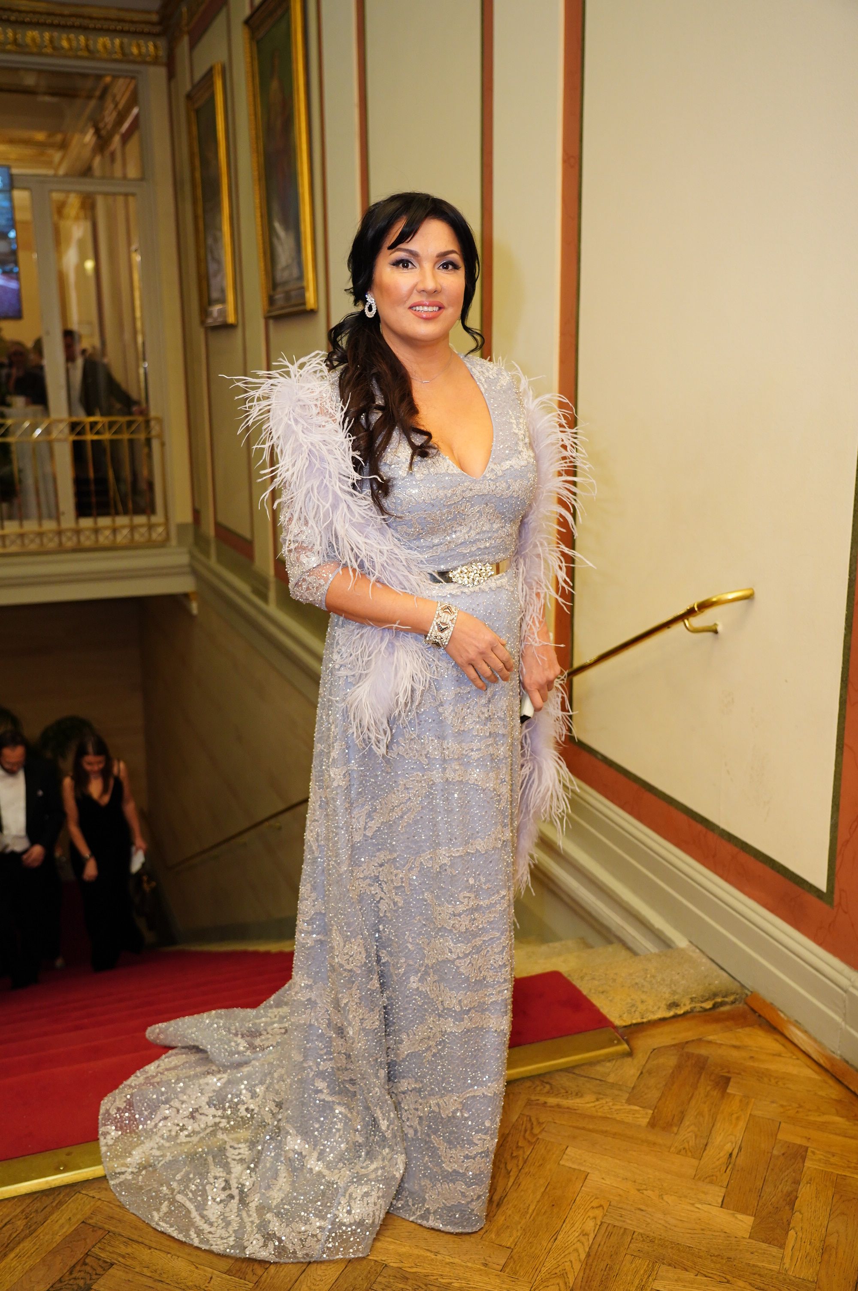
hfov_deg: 39.9
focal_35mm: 33
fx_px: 1182
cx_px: 429
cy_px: 646
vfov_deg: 57.3
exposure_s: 1/100
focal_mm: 33
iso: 1600
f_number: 4
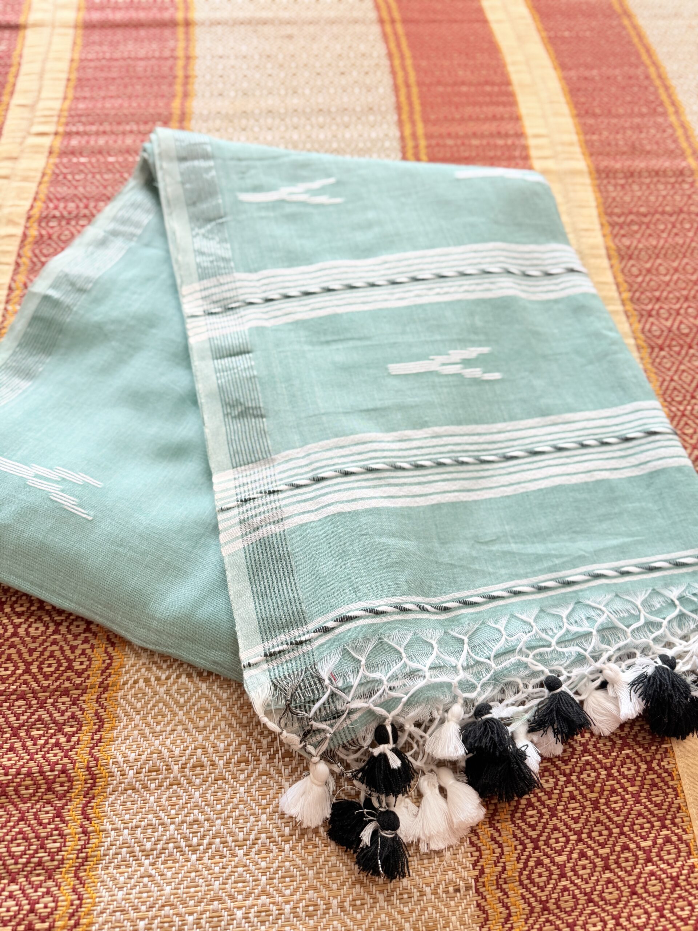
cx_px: 349
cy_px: 466
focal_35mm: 24
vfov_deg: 71.6
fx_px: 645
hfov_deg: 56.8
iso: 160
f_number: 1.78
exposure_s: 1/121
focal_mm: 6.76
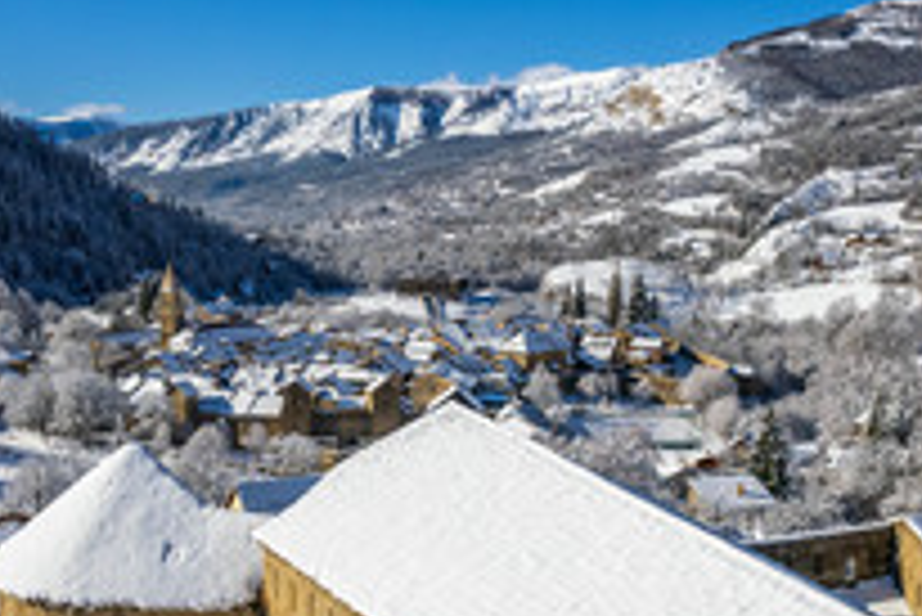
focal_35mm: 45
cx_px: 459
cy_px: 414
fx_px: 1153
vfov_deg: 29.7
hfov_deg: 43.6
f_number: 2.8
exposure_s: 1/6400
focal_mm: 8.4
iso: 100
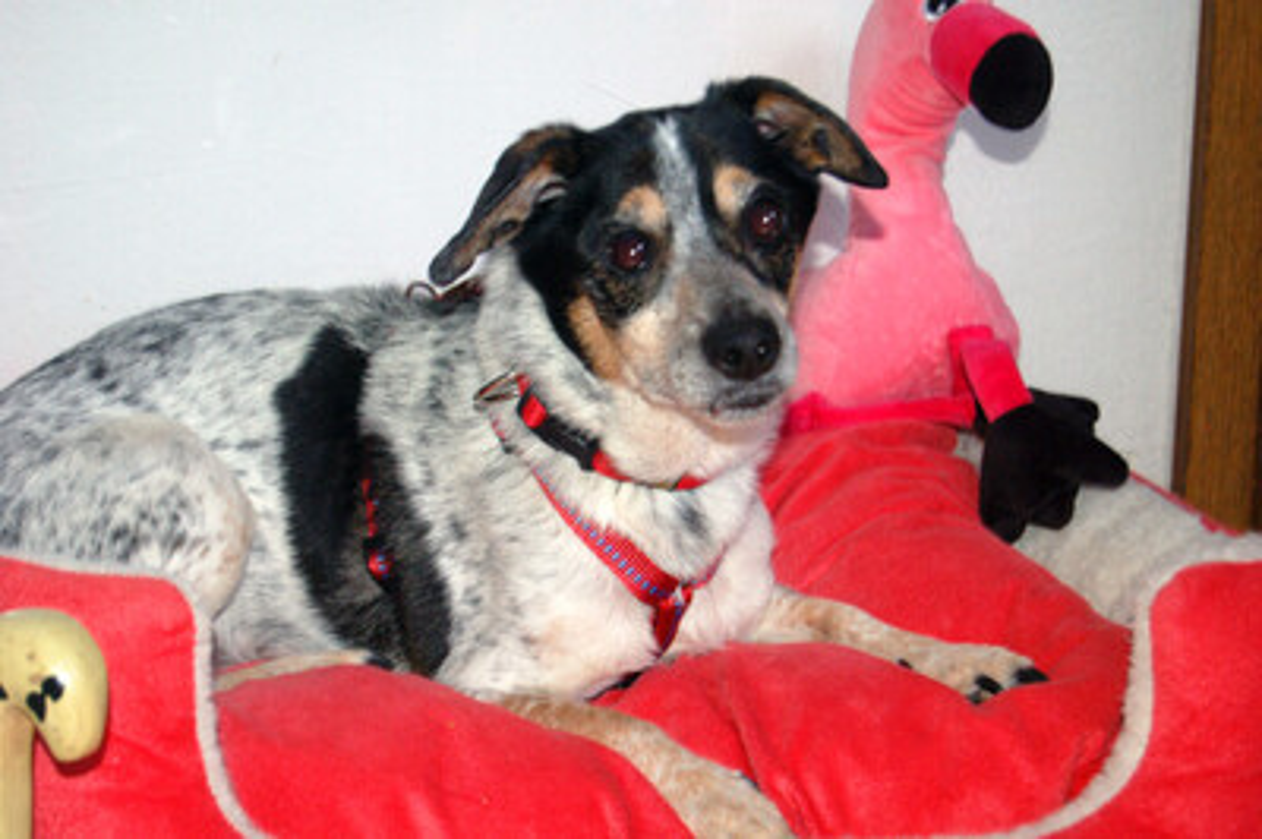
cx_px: 631
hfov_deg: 24.6
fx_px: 2890
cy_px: 420
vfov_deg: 16.5
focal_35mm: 82
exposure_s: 1/60
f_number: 5.6
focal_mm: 55
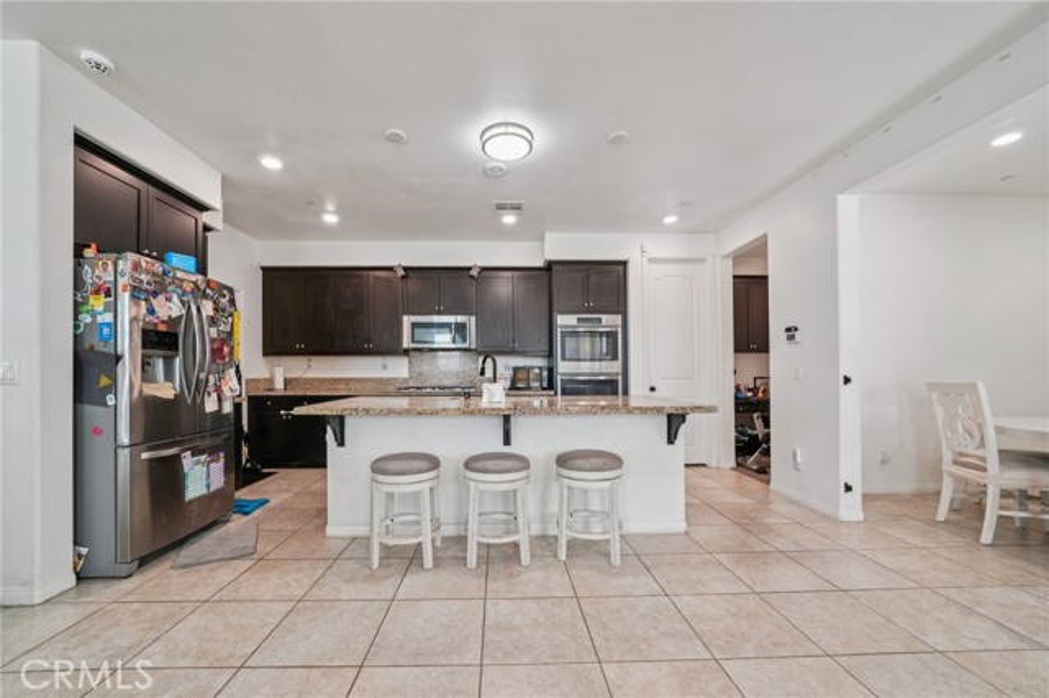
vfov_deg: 85.4
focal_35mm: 13
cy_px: 349
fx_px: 379
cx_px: 524
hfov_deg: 108.4
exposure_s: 1/10
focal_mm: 13
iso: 400
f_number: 8
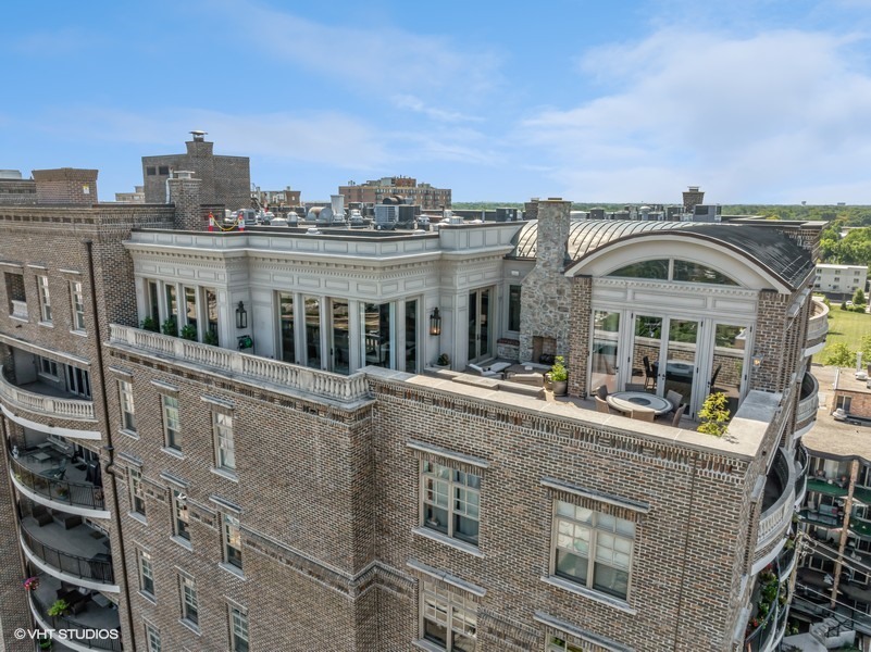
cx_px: 436
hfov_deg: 71.6
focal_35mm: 24
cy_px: 326
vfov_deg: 56.8
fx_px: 604
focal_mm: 12.29
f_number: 11
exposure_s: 1/120
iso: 100
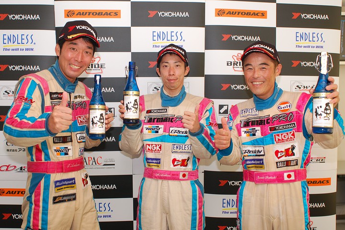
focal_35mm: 36
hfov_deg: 53.1
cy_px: 115
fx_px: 345
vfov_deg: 36.9
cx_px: 172
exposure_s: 1/60
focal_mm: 24
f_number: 4
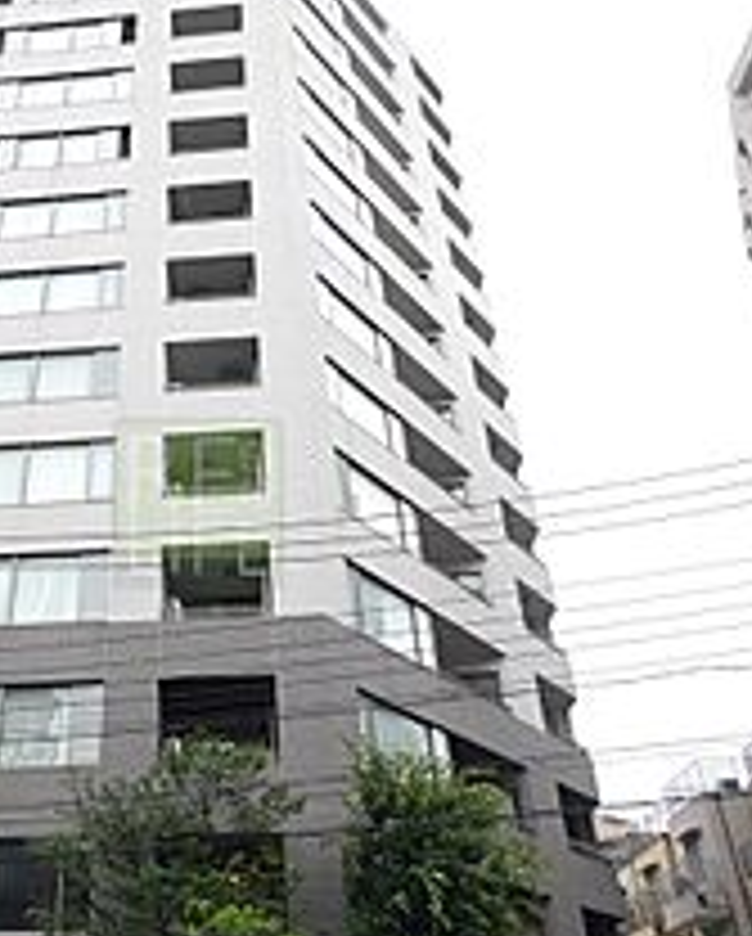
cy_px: 504
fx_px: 999
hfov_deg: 40.2
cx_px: 198
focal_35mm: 36
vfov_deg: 50.2
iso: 160
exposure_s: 1/80
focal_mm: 10
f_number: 4.5
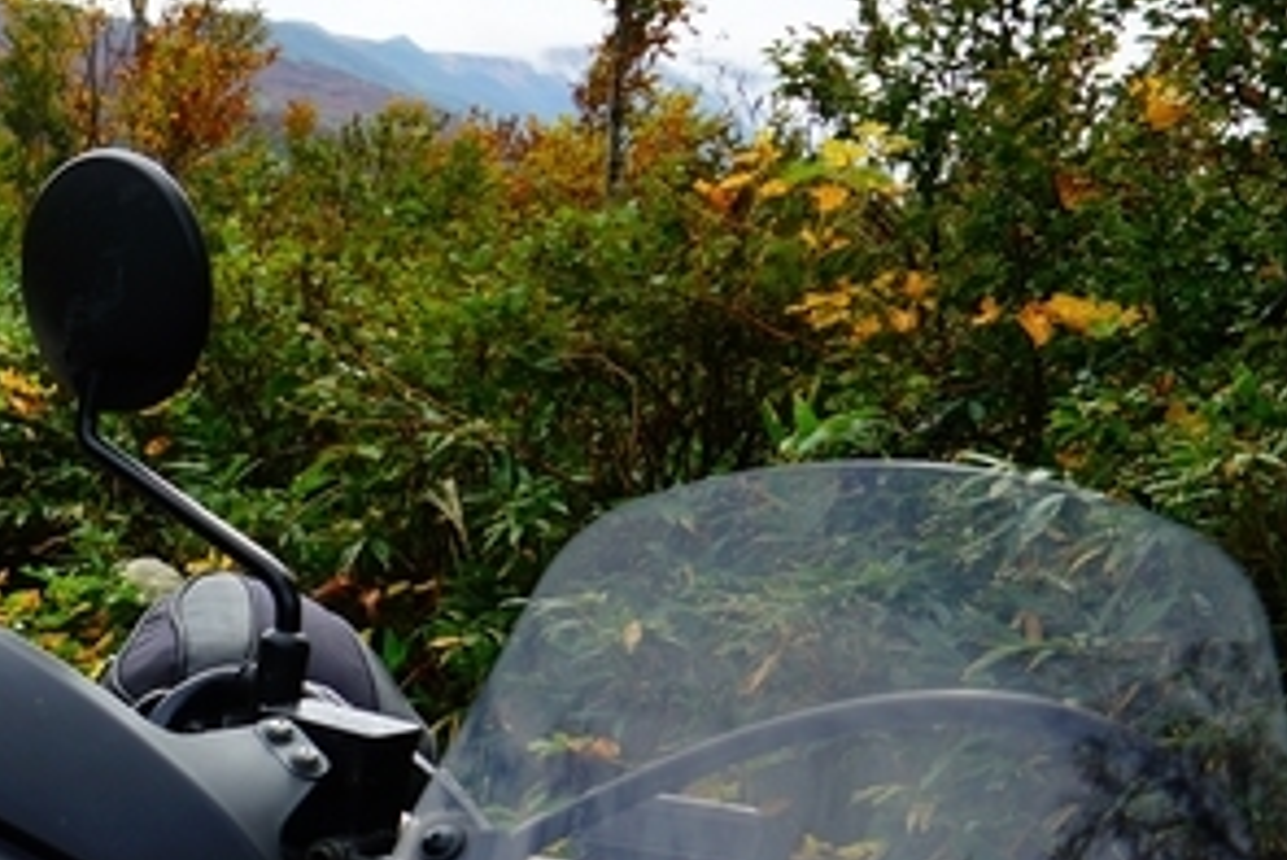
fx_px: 2325
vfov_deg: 19.9
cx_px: -336
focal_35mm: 65
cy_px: 982
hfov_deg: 26.7
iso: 100
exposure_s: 1/100
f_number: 9
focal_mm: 24
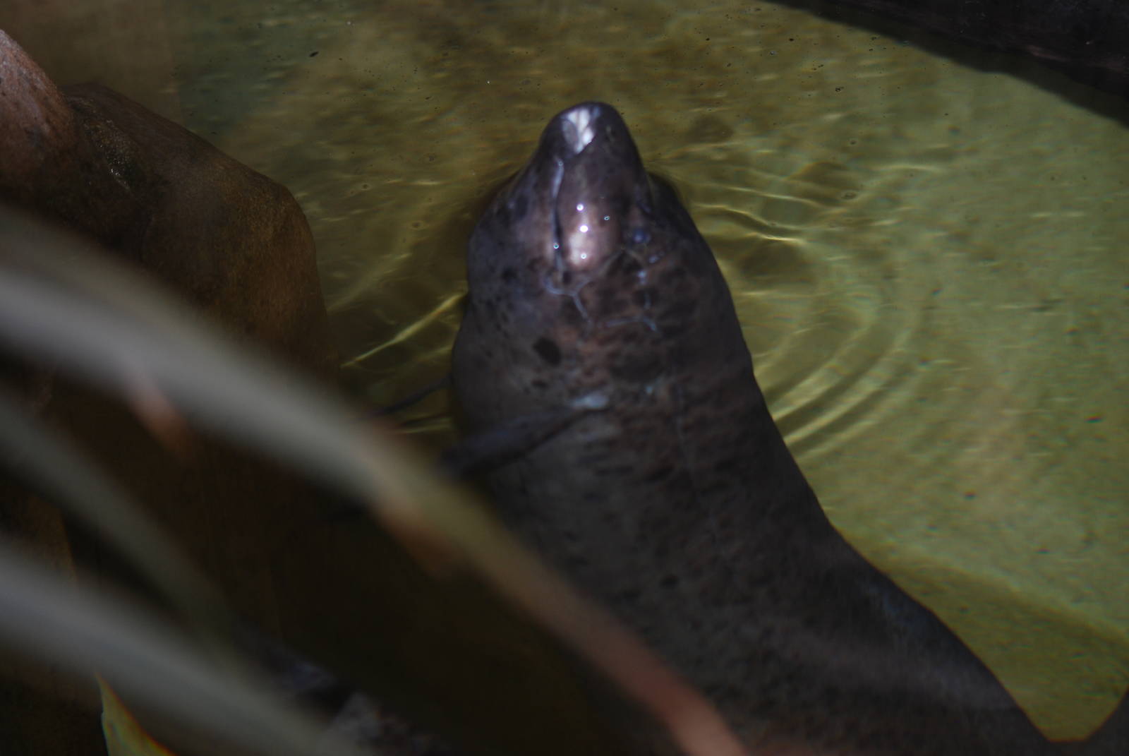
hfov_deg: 17.5
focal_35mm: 117
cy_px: 378
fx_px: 3674
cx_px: 564
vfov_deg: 11.7
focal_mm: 78
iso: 200
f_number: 4
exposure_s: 1/60
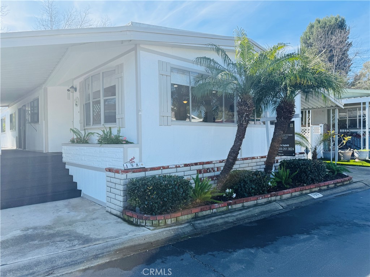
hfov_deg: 71.6
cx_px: 185
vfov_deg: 56.8
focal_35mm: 24
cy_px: 138
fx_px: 257
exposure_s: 1/1949
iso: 100
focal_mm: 6.76
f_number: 1.78
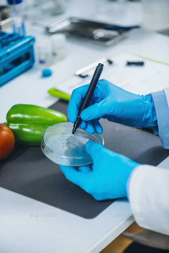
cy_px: 126
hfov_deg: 13.0
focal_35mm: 105
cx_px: 84
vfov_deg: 19.5
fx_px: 739
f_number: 3.2
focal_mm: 105
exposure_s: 1/160
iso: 64
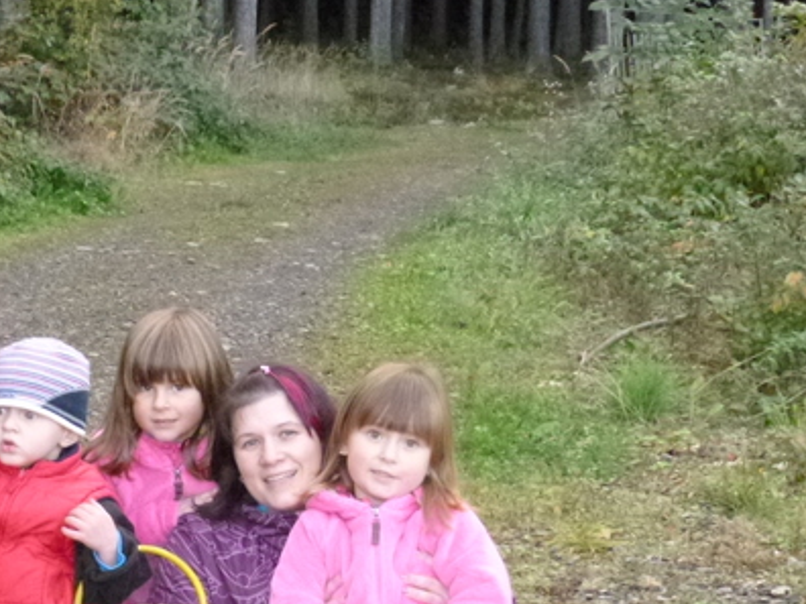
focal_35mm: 105
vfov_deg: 14.0
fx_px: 2445
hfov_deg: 18.6
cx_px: 171
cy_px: 535
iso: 800
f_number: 4.1
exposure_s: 1/60
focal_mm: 9.2
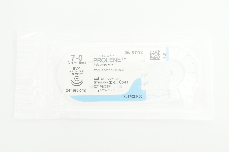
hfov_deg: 32.7
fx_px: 391
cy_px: 76
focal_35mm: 62
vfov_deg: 22.0
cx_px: 114
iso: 400
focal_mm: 41
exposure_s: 1/15
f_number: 8
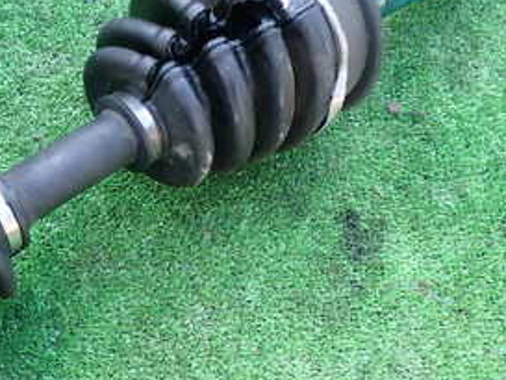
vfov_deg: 22.3
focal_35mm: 66
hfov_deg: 27.9
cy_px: 202
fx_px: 965
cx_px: 17
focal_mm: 5.4
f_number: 2.3
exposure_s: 1/100
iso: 100
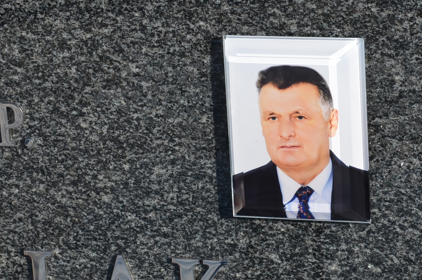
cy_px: 124
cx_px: 289
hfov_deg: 12.8
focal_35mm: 160
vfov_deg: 8.5
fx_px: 1872
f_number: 8
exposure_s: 1/250
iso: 140
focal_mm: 50
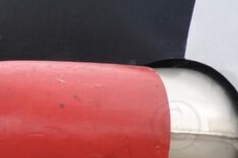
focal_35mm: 1207
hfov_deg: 1.7
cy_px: 354
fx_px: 7962
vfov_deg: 1.1
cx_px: -225
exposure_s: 1/100
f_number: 8
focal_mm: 145
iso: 200
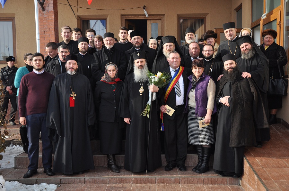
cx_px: 144
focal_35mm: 42
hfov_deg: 46.5
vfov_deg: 31.8
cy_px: 96
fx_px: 337
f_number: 22
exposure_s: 1/1600
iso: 500
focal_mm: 28
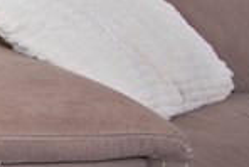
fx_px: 988
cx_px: -564
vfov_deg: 9.0
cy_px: -174
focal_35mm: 143
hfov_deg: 9.7
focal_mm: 13
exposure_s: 1/6
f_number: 4.5
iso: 200
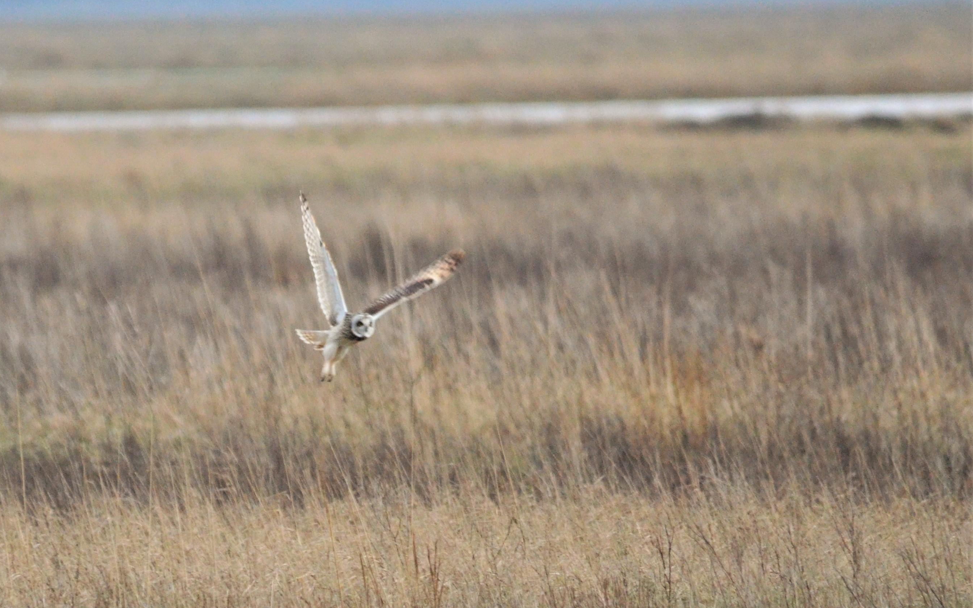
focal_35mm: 764
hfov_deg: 2.8
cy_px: 313
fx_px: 20258
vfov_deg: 1.7
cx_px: 486
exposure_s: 1/320
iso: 2500
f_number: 6.3
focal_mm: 500
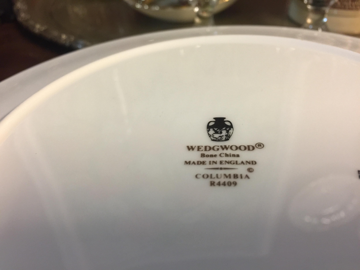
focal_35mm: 29
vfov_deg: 48.2
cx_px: 180
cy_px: 135
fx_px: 302
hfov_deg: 61.7
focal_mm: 4.15
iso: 125
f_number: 2.2
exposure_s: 1/17
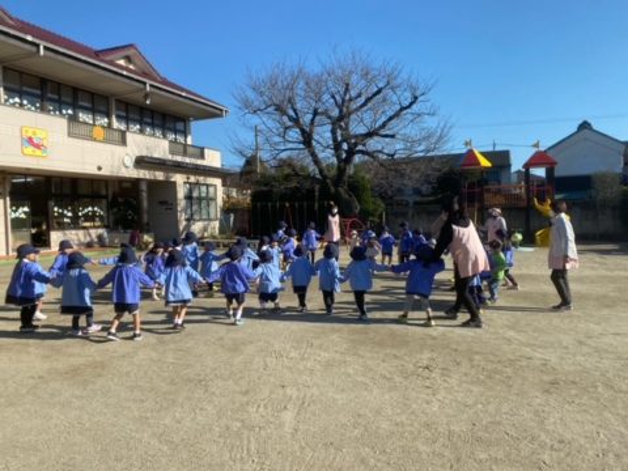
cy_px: 236
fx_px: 472
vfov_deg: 53.1
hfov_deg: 67.3
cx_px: 314
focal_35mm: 26
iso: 32
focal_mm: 4.25
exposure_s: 1/2315
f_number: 1.8
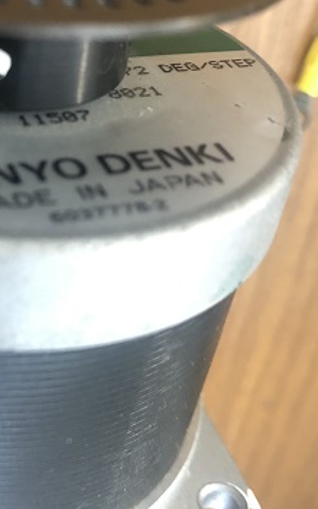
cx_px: 22
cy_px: 181
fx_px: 707
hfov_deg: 24.5
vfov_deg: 39.2
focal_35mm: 51
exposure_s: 1/4
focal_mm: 3.99
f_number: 1.8
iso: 100
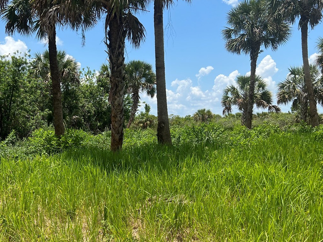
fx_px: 383
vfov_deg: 34.9
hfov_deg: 44.7
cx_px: 95
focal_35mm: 41
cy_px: 156
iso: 50
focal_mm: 5.7
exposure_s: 1/3356
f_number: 1.5
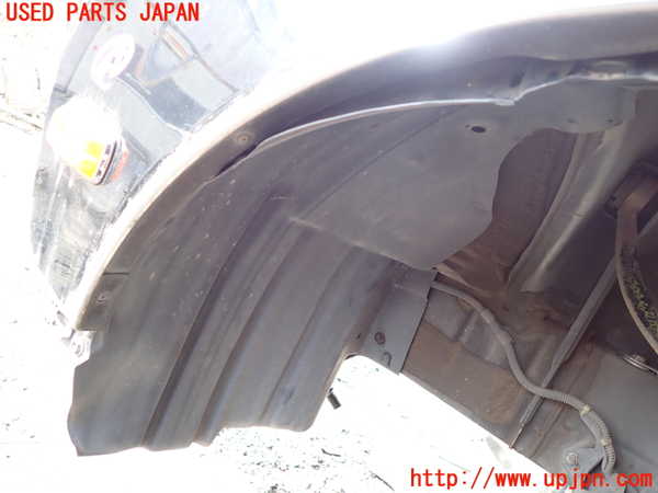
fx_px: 475
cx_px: 329
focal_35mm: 25
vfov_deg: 54.9
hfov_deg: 69.4
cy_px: 246
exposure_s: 1/60
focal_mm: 4.5
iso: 125
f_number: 2
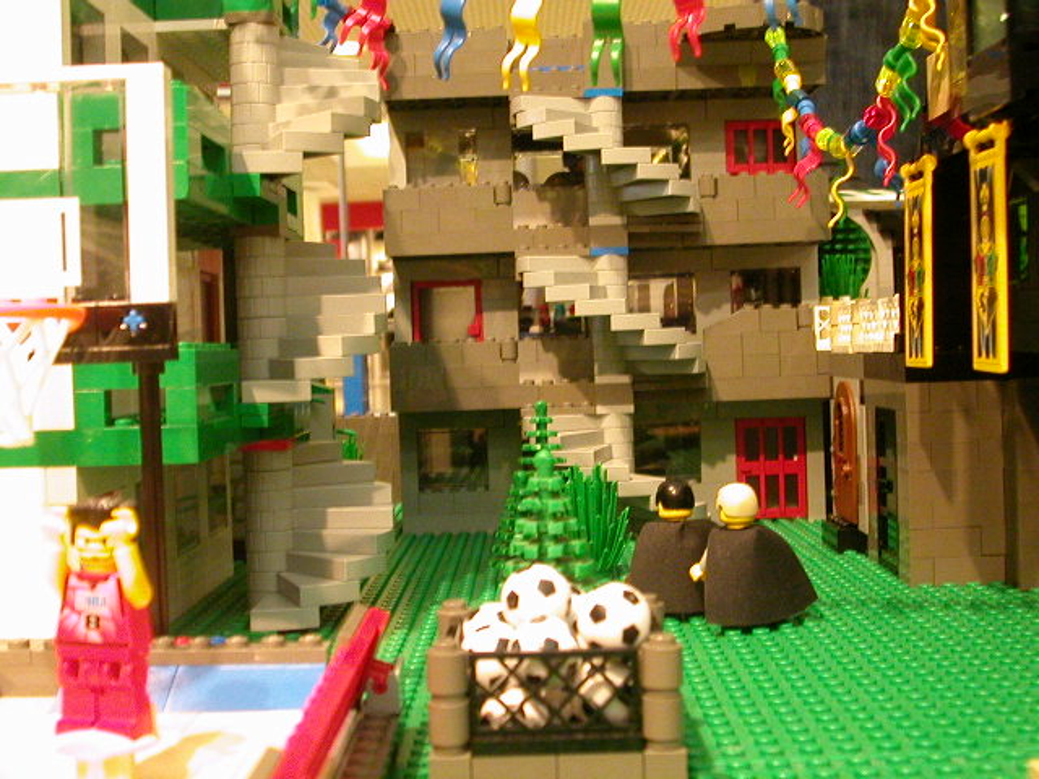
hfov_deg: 38.9
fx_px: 1471
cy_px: 390
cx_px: 520
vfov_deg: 29.7
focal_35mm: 49
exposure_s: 1/18.8
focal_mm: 7.5
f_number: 3.2
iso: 400
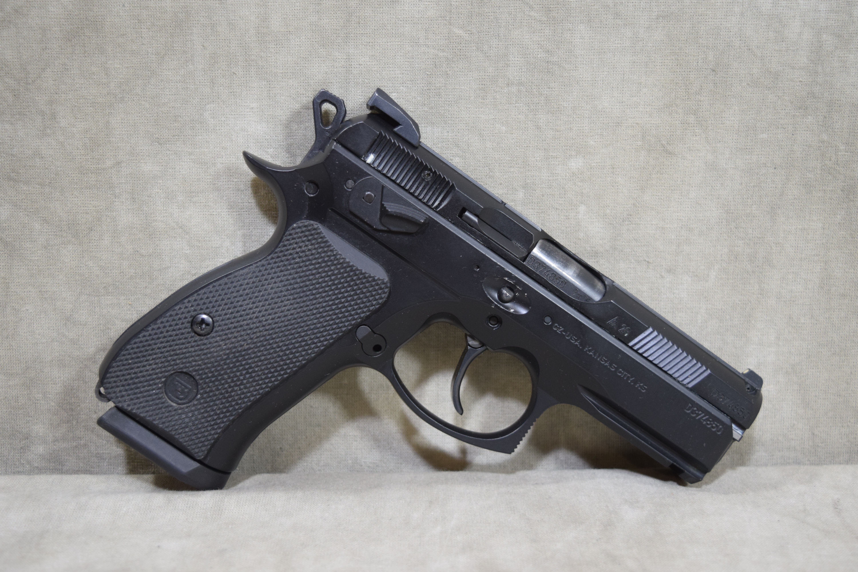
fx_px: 1108
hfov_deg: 42.3
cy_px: 286
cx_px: 429
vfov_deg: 28.9
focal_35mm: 46
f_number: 4.2
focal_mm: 31
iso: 800
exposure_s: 1/80
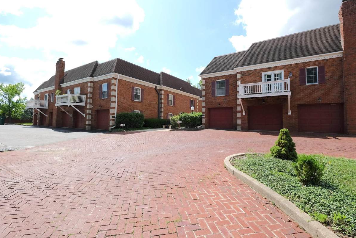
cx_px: 182
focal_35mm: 16
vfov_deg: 73.7
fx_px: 158
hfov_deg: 96.7
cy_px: 112
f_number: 4
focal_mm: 10
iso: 100
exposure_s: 1/750
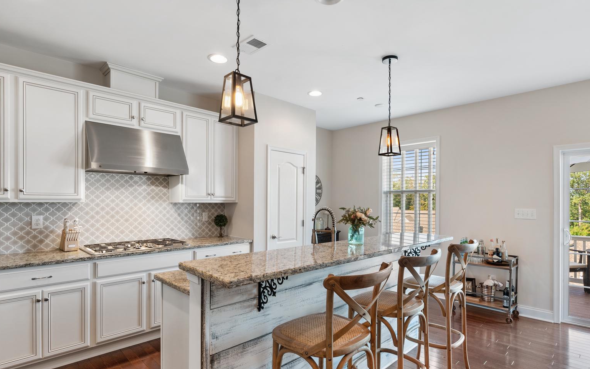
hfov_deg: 88.0
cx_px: 296
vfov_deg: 62.1
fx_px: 306
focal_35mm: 19
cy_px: 203
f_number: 9
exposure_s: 1/3
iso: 200
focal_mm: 14
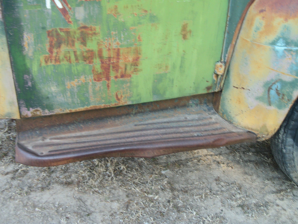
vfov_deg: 36.0
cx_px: 149
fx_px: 344
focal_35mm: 40
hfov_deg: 46.8
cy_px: 112
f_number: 3.2
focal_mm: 7.1
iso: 80
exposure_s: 1/50
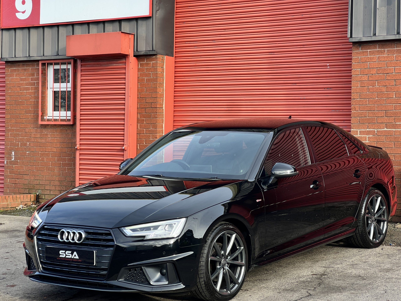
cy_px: 150
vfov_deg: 19.1
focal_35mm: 77
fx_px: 892
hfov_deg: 25.3
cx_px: 200
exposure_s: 1/99
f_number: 2.8
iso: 32
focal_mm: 9
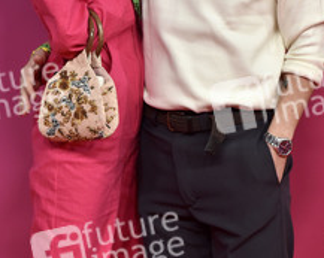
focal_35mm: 225
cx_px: 151
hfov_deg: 8.6
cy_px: 24
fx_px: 2155
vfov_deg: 6.8
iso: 2000
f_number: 5.6
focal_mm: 130
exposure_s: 1/200
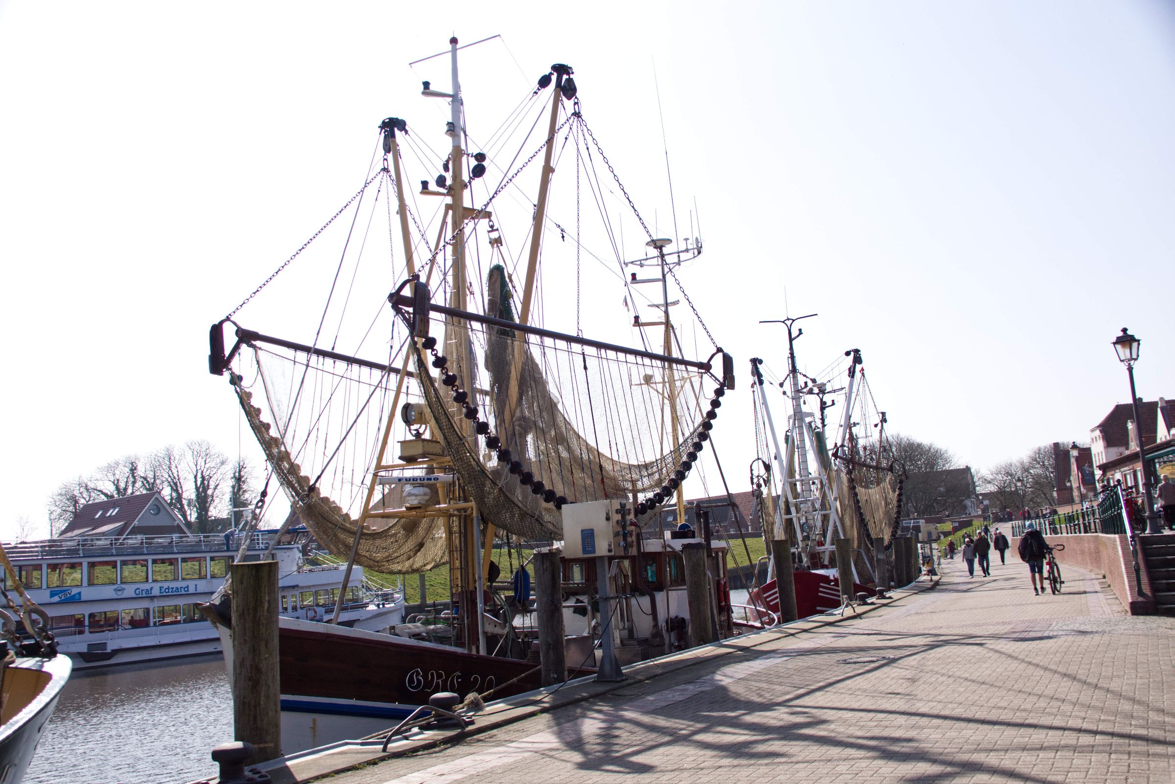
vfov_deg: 36.9
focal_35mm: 36
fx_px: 1175
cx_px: 588
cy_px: 392
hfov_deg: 53.1
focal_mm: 24
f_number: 5
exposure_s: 1/2000
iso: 200
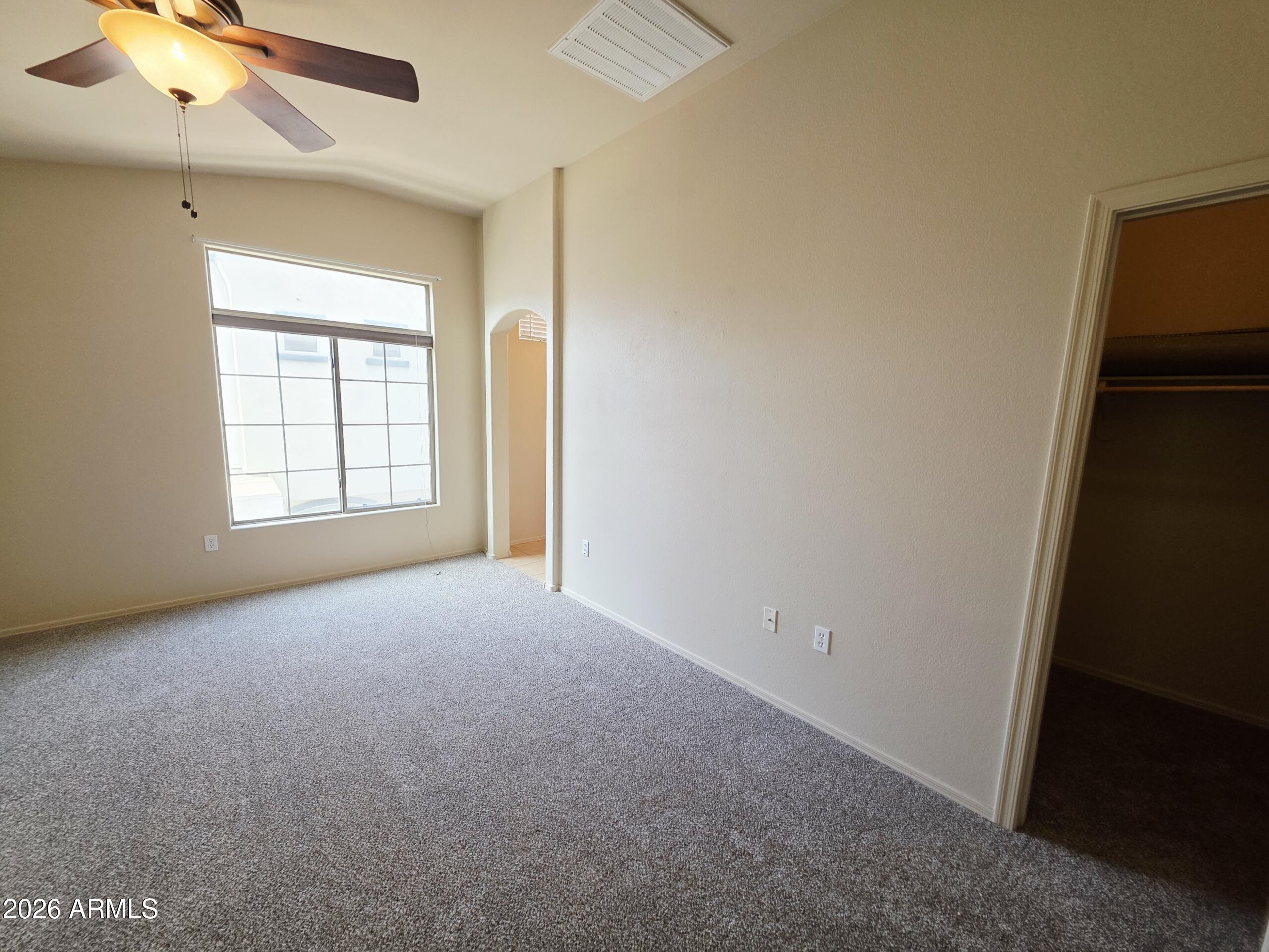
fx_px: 477
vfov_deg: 89.9
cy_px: 476
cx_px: 634
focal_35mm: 13
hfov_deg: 106.2
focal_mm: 2.2
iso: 100
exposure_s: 1/120
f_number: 1.9
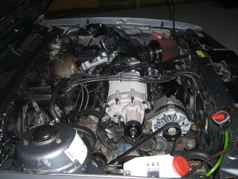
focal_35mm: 38
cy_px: 90
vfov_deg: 37.7
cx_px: 119
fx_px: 261
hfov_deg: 49.0
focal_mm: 6.2
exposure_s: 1/60
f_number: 2.7
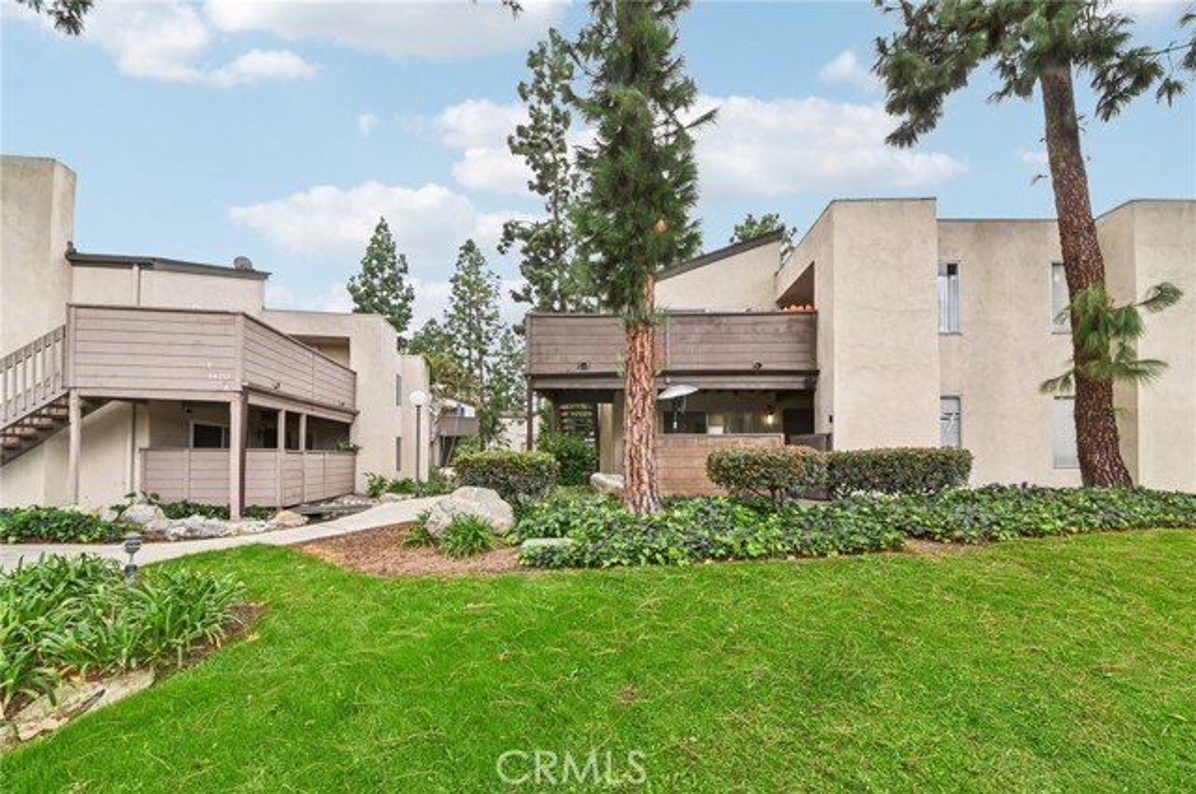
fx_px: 398
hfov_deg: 112.7
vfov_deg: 89.8
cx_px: 598
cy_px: 397
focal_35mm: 12
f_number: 22
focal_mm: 12
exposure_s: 1/5
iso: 200
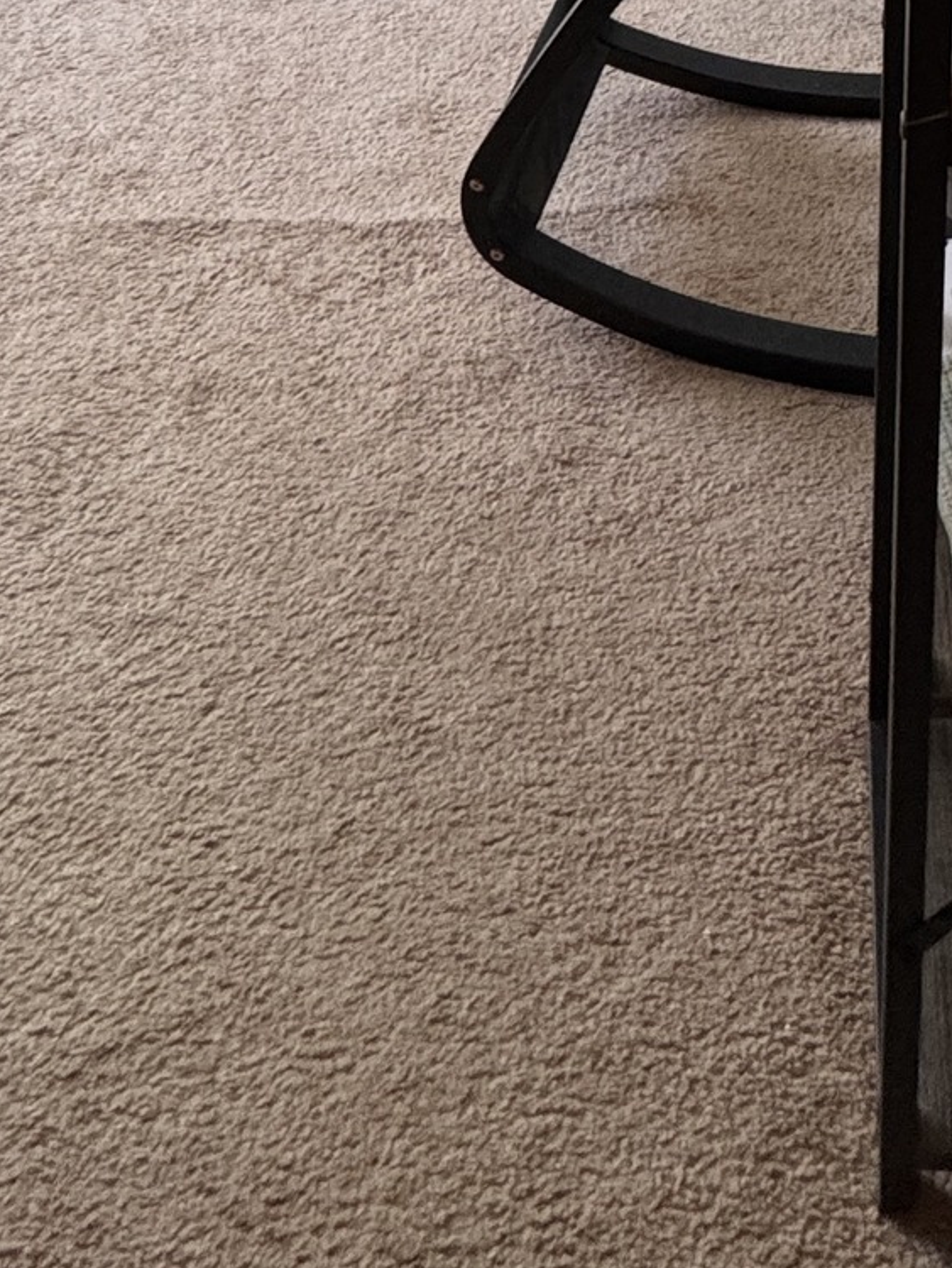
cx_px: 834
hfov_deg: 32.2
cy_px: -626
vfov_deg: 28.6
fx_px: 1576
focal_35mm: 43
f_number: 2.2
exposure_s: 1/89
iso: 320
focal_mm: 2.22
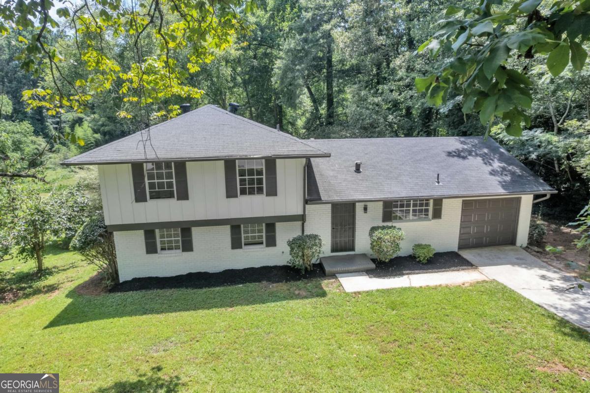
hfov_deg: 78.6
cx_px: 295
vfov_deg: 57.2
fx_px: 361
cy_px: 196
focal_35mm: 22
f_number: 2.8
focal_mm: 8.38
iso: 100
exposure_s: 1/50
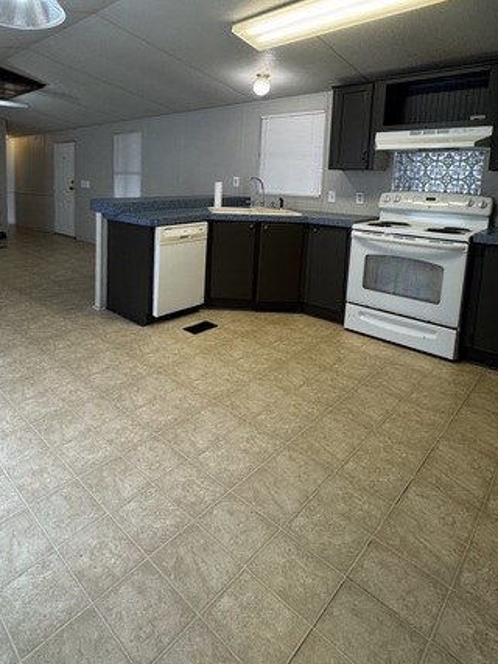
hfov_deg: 60.5
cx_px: 135
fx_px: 403
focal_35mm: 21
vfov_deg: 76.6
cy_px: 224
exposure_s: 1/120
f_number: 2.2
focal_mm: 2.22
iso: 250
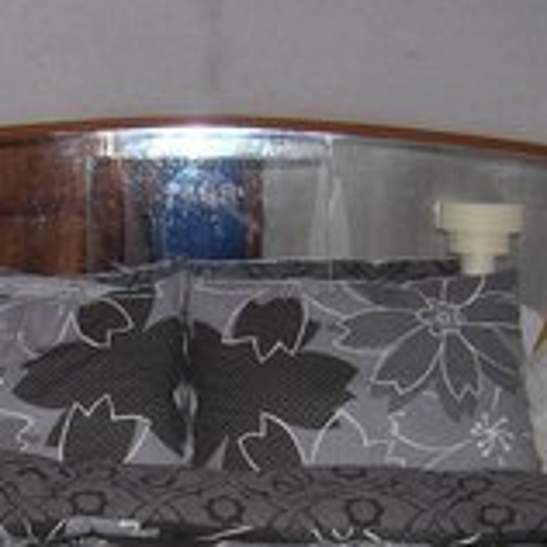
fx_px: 1359
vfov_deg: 22.6
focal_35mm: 76
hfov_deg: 22.5
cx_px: 111
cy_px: 388
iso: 55
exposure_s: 1/60.1
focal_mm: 5.7
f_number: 2.9
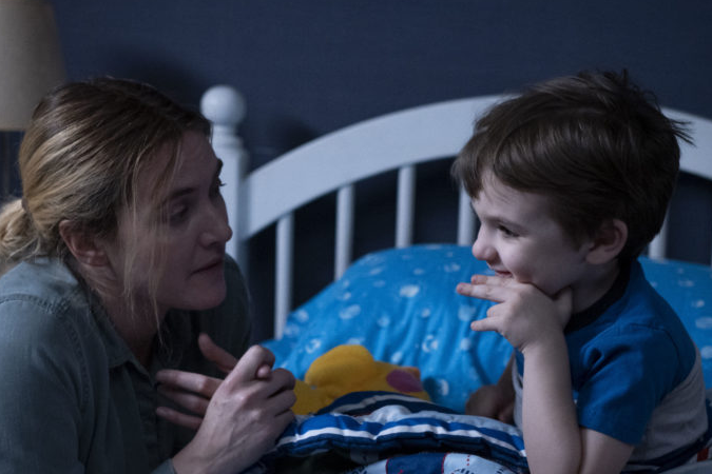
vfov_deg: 15.0
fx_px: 1800
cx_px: 326
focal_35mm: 91
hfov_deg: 22.4
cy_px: 244
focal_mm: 40
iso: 1250
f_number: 2
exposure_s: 1/60
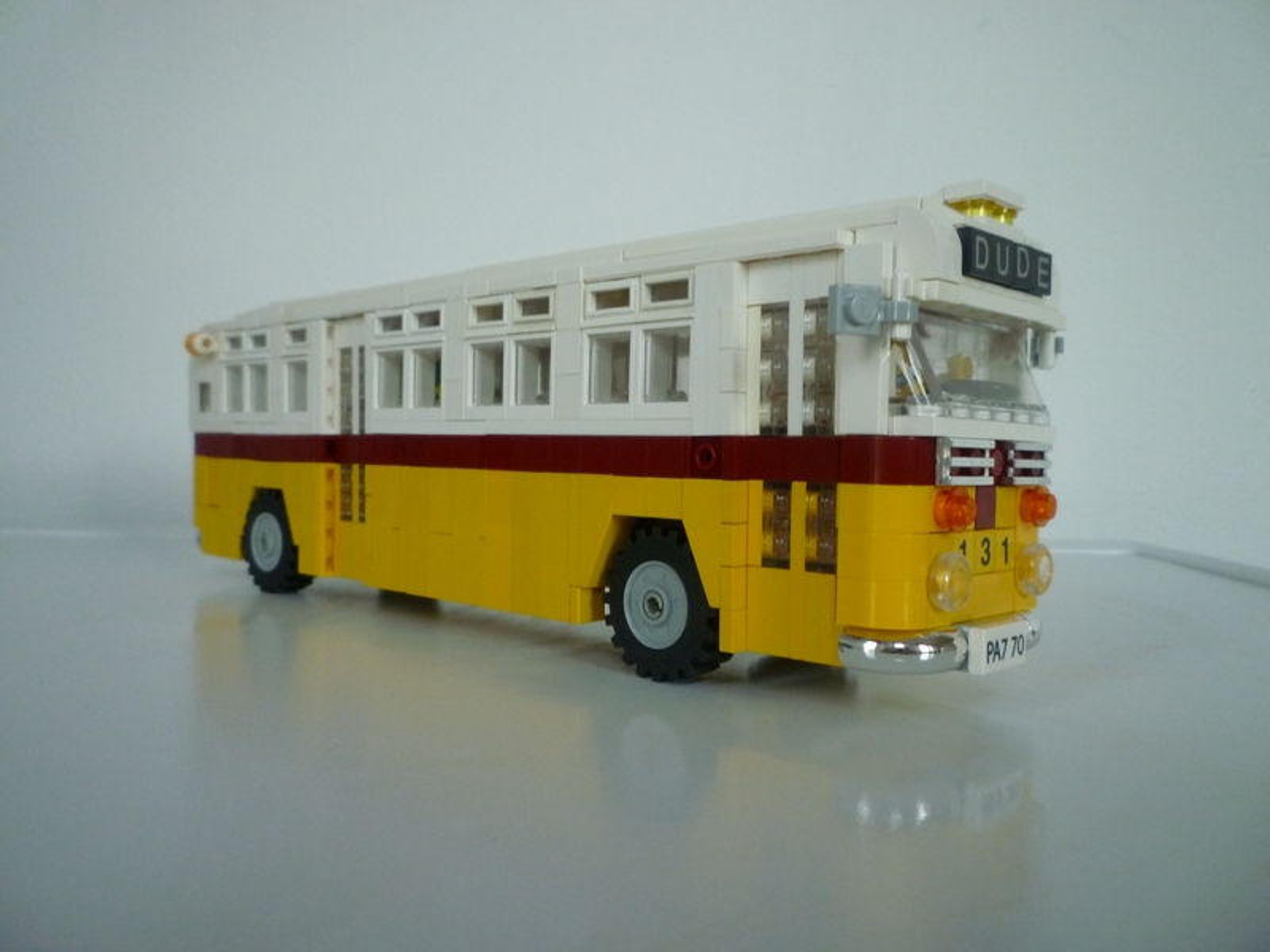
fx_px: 1064
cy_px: 476
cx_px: 635
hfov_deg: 61.7
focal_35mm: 29
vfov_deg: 48.2
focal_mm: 5.2
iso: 320
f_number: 3.3
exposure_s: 1/30
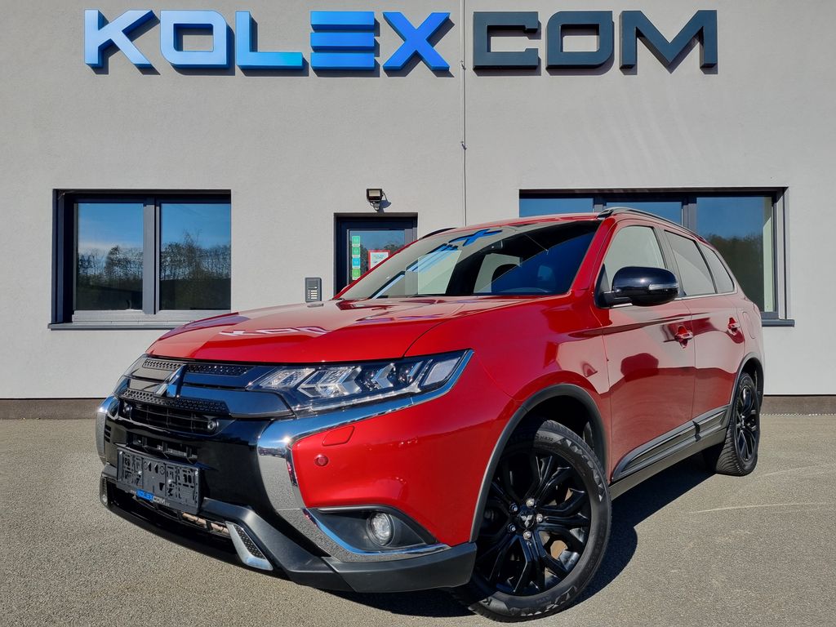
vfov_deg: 53.1
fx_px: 628
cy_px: 314
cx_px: 418
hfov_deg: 67.3
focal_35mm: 26
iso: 50
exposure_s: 1/2696
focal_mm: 5.4
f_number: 1.8
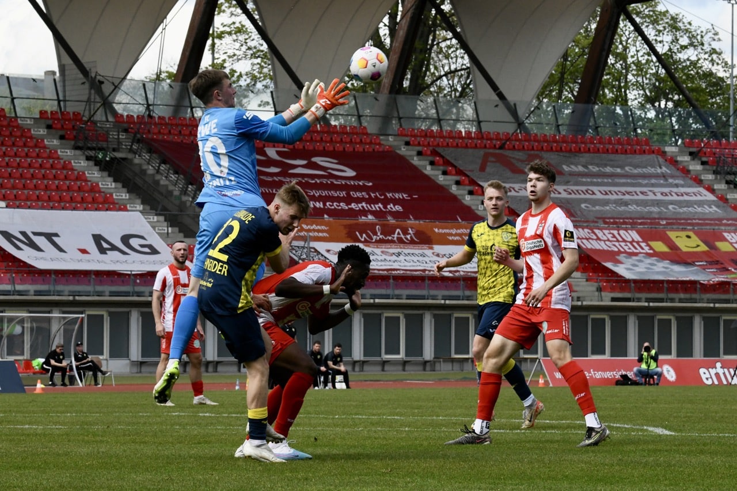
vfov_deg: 10.2
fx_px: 2763
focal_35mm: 135
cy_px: 246
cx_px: 368
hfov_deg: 15.2
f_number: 14
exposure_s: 1/1600
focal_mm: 135
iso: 2500
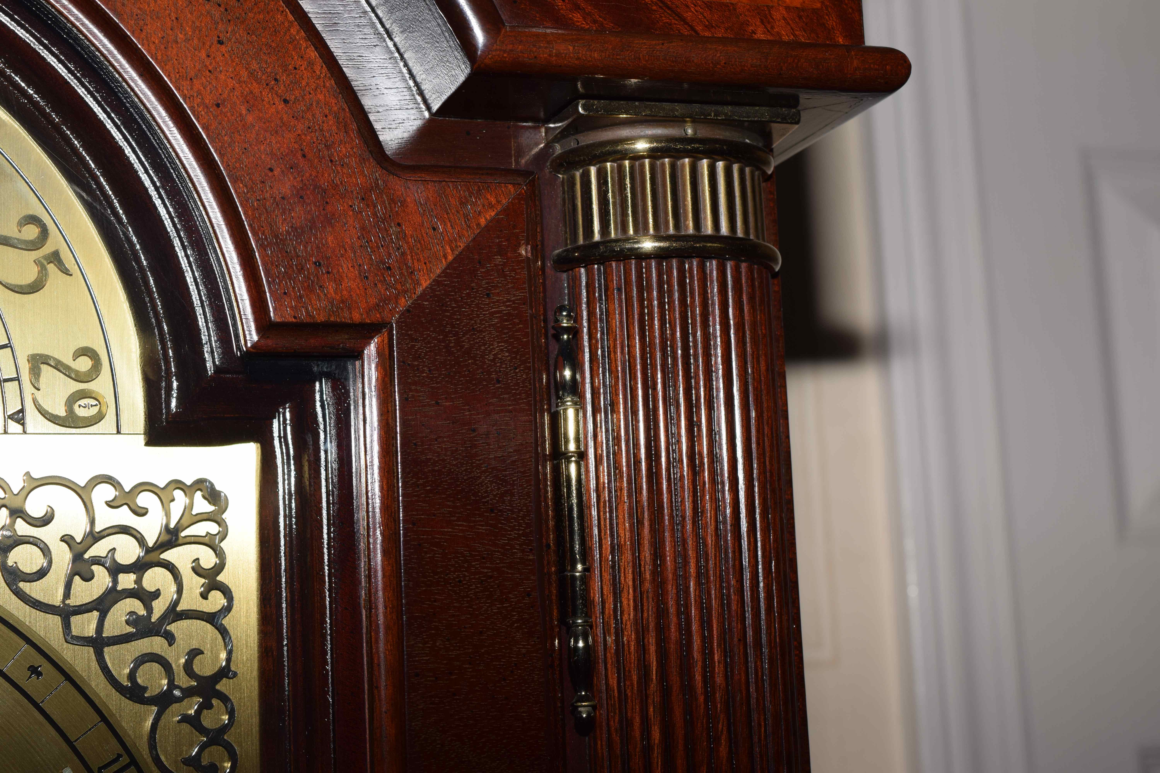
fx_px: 2223
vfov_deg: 19.7
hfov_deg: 29.2
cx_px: 580
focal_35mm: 69
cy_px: 386
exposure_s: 1/200
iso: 100
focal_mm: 46
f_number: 8
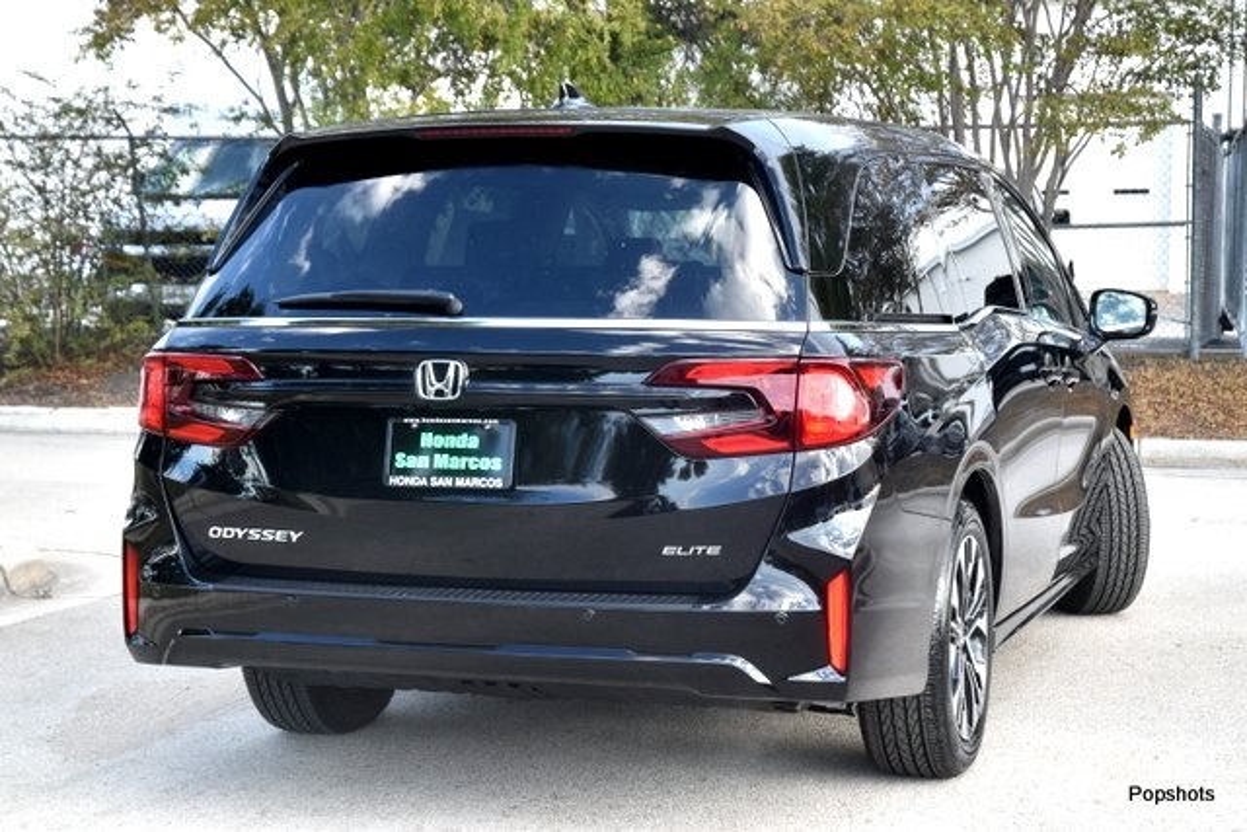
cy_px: 416
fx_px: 2390
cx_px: 624
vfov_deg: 19.7
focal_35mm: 69
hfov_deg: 29.2
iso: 400
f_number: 6.3
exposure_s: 1/160
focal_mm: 46
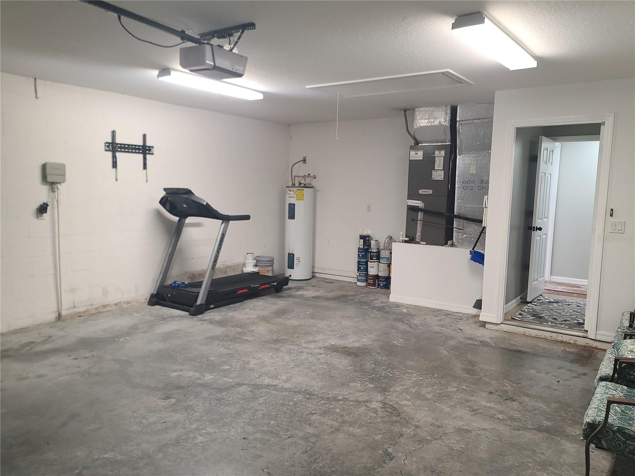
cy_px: 238
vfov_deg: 54.9
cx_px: 318
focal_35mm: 25
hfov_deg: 69.4
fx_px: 459
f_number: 1.8
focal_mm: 7
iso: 100
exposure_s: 1/24
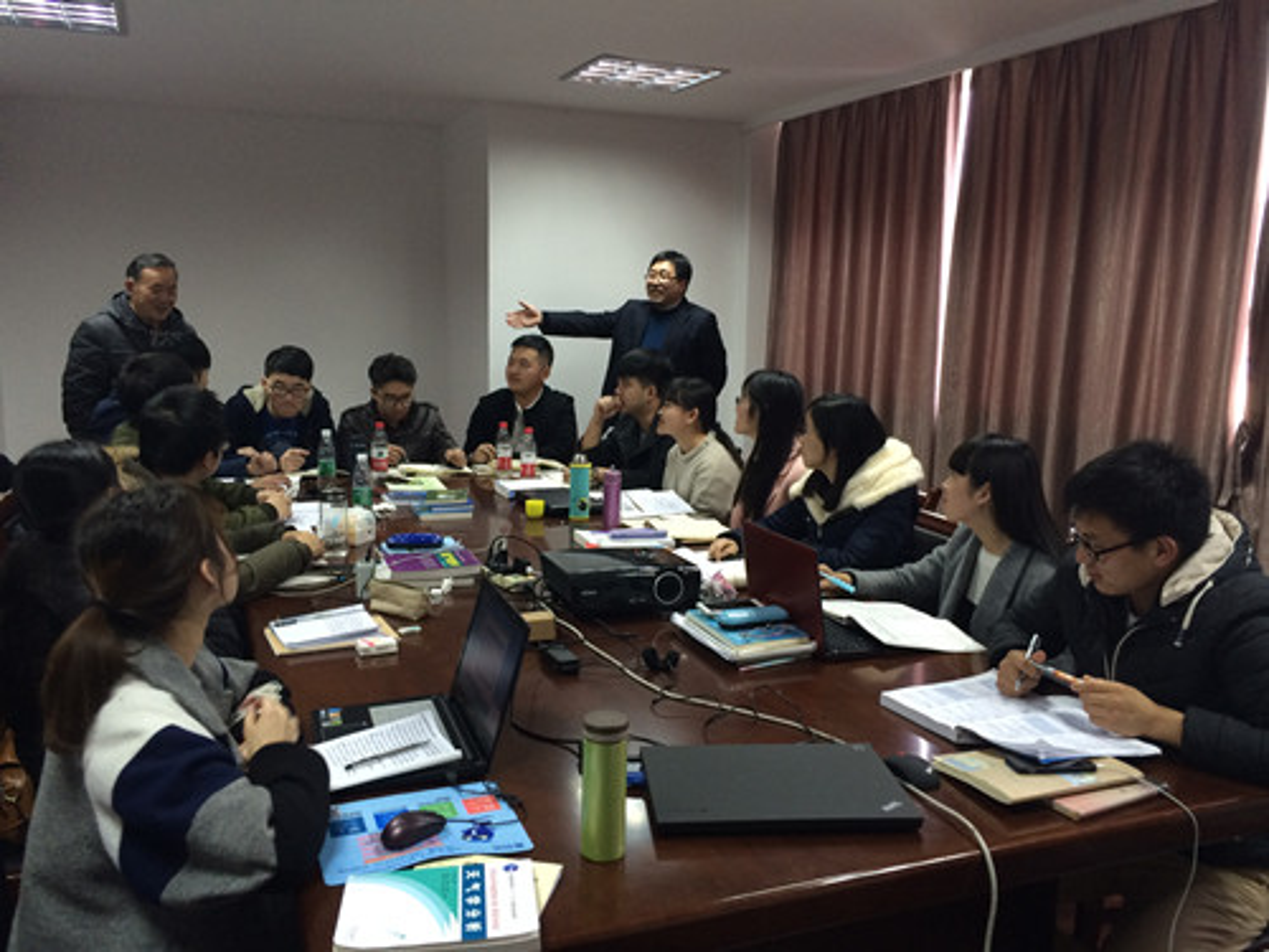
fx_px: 1063
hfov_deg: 61.7
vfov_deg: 48.2
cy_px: 476
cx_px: 634
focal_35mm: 29
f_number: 2.2
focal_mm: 4.15
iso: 160
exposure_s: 1/33
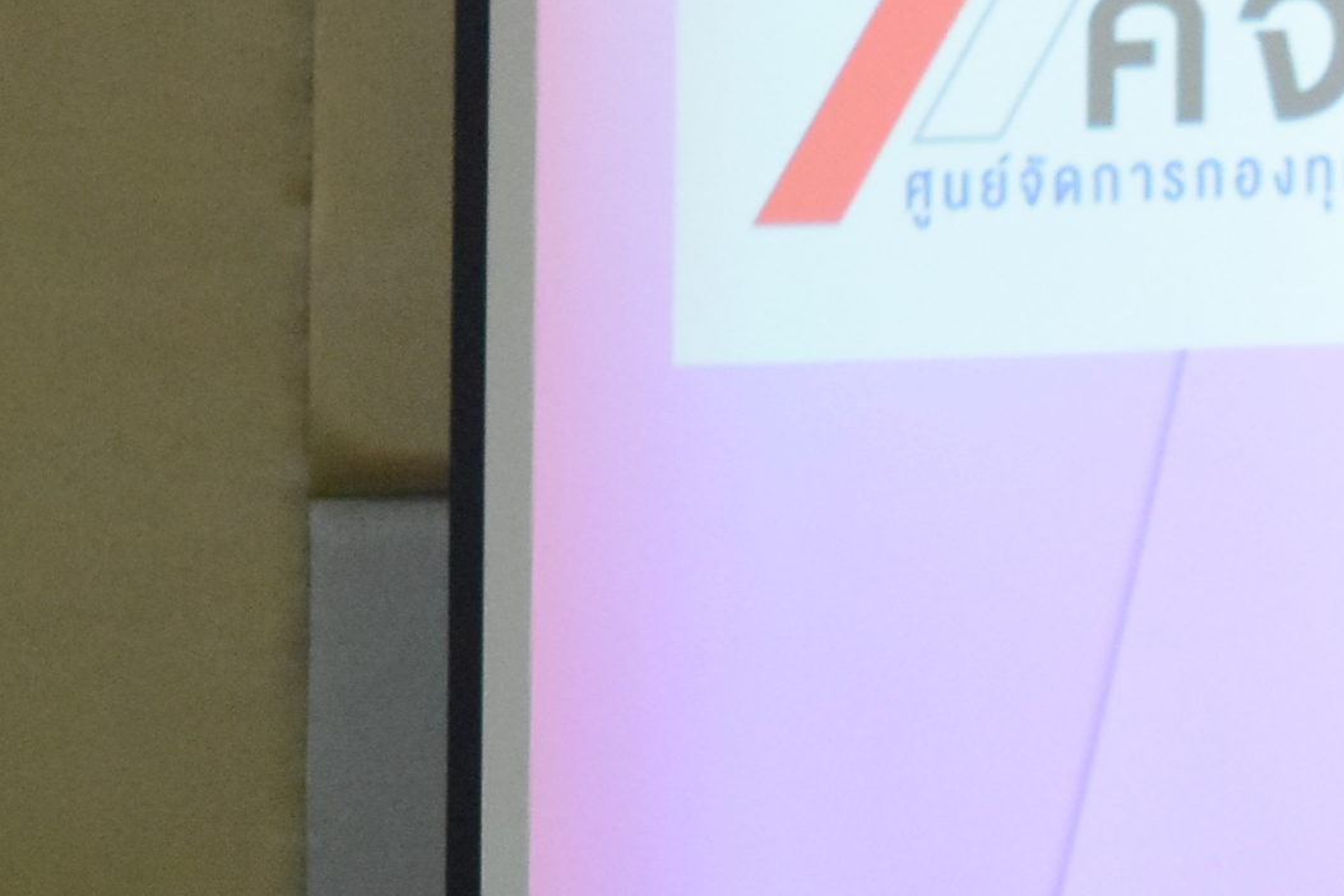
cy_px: 1176
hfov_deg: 6.4
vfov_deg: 4.3
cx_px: 2071
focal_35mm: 320
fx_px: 11947
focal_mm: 50
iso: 3200
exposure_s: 1/320
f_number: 2.5
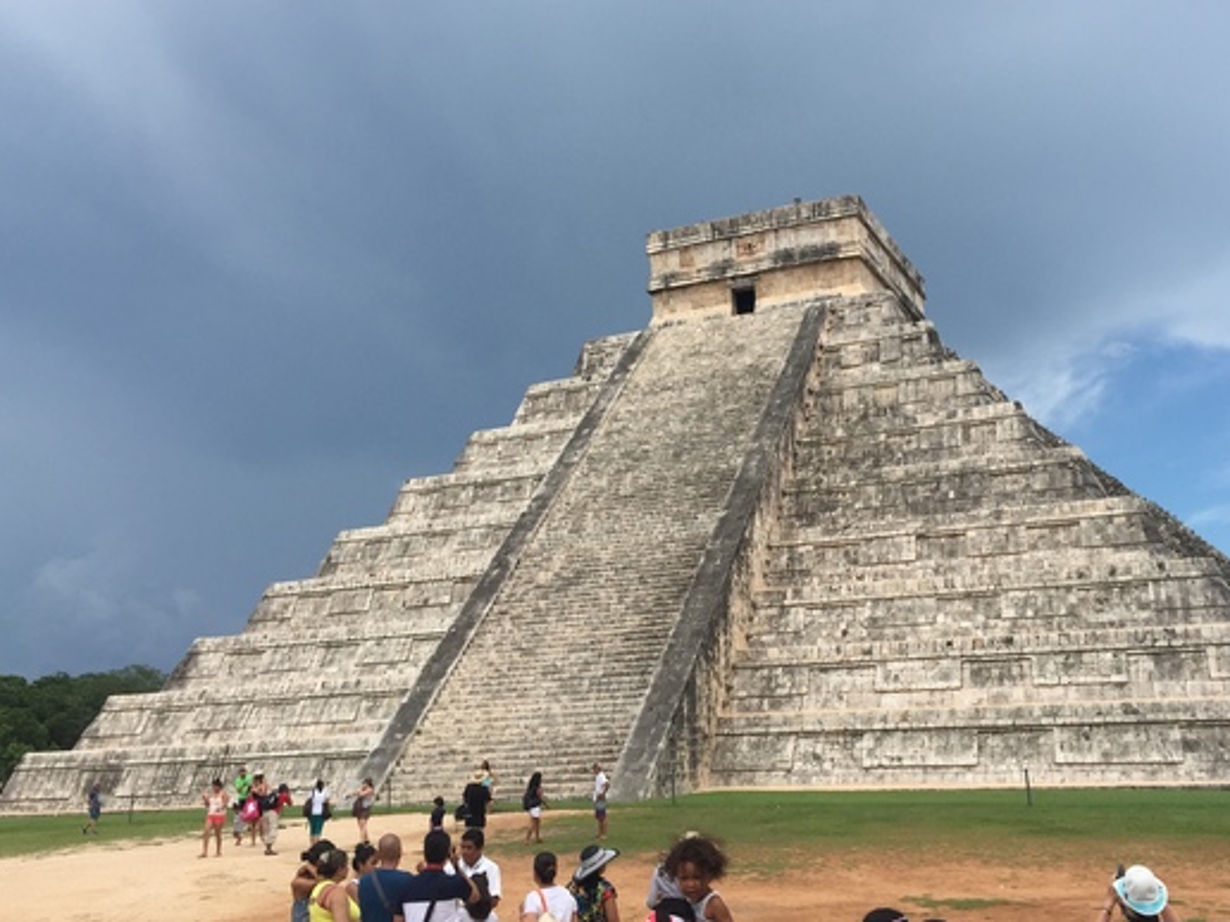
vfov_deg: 39.5
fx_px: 1279
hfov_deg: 51.1
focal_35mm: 36
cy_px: 379
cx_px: 722
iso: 32
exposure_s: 1/1721
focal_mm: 4.15
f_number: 2.2
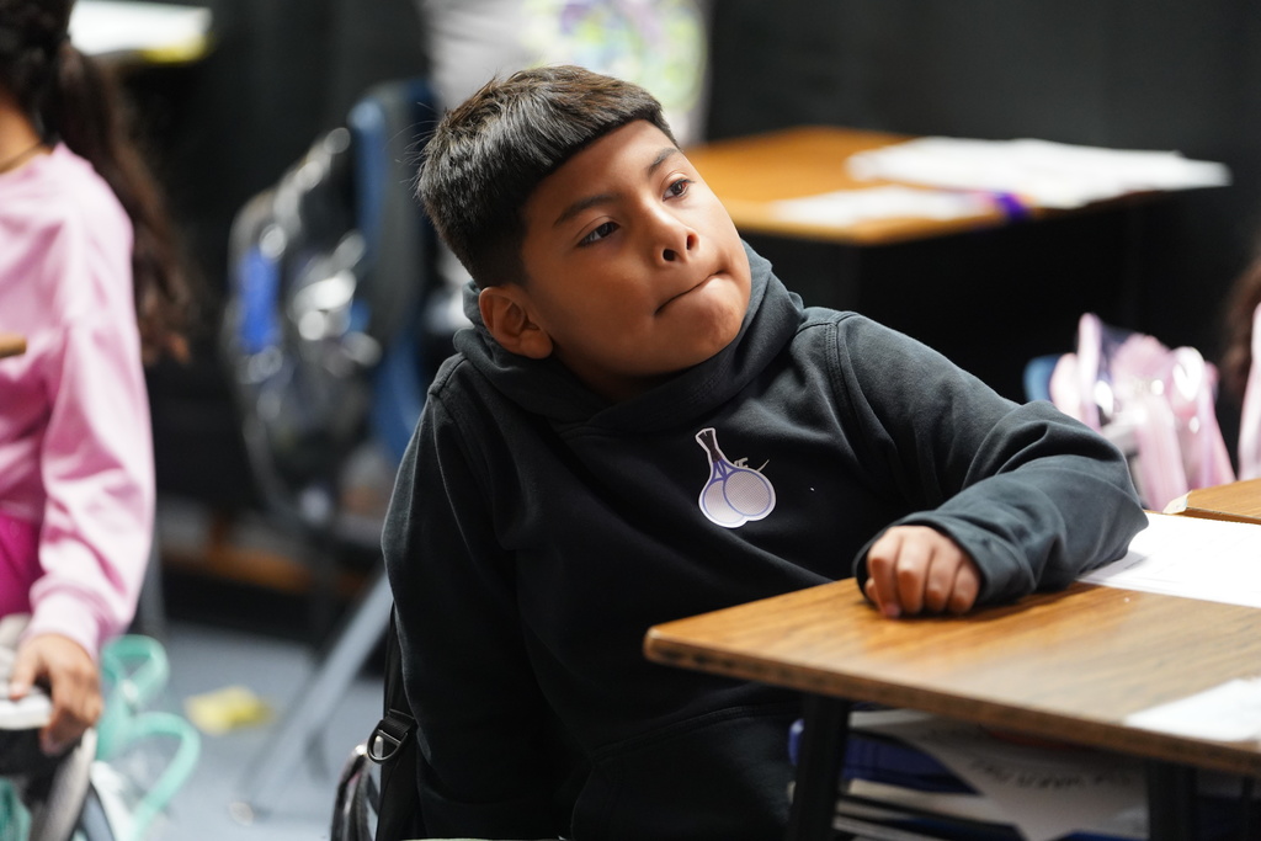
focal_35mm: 151
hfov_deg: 13.6
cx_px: 630
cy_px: 420
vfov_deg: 9.1
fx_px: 5290
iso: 4000
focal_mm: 151
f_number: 2.8
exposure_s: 1/160
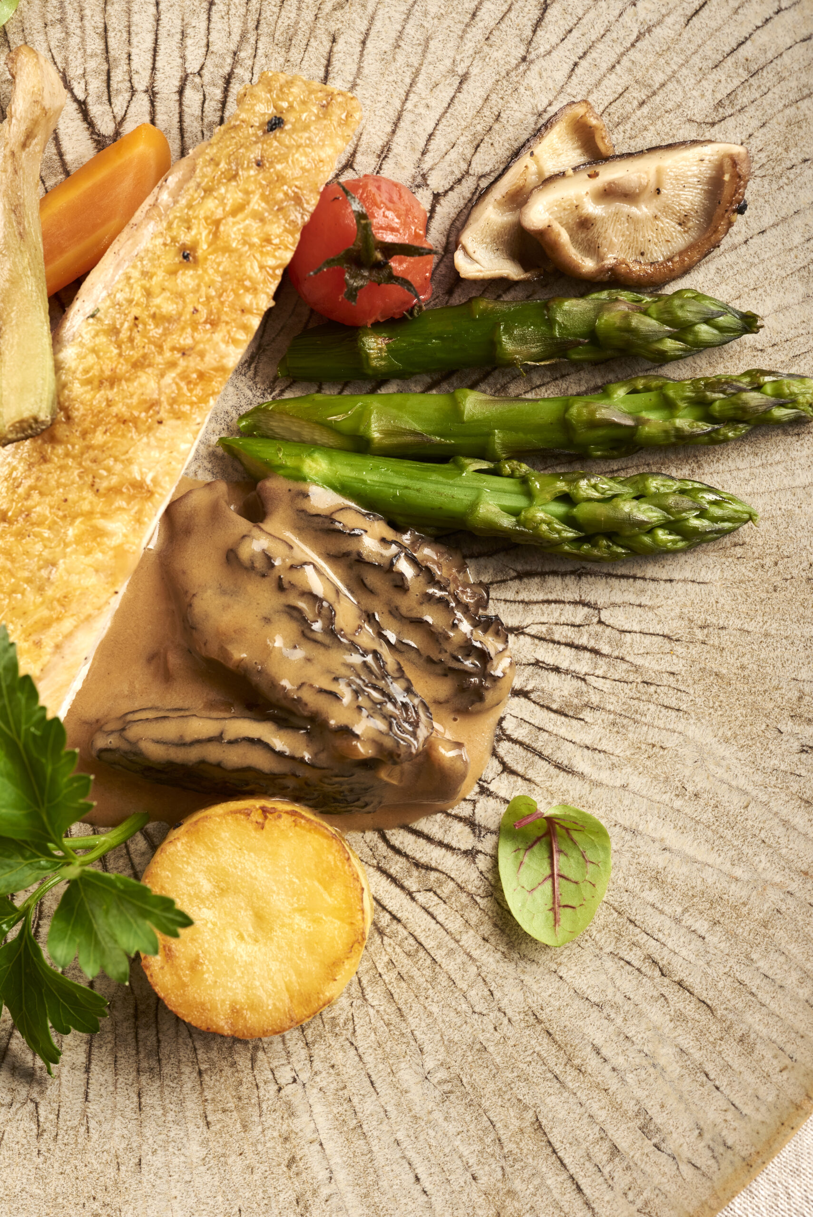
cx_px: 406
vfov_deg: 33.4
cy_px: 608
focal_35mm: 60
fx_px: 2030
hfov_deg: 22.6
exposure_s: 1/200
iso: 160
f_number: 11
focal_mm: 60
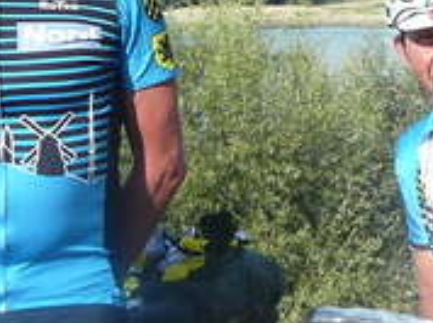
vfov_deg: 8.6
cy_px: 211
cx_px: 350
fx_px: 2149
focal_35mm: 172
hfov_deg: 11.5
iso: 100
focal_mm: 5.5
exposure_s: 1/500
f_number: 3.6
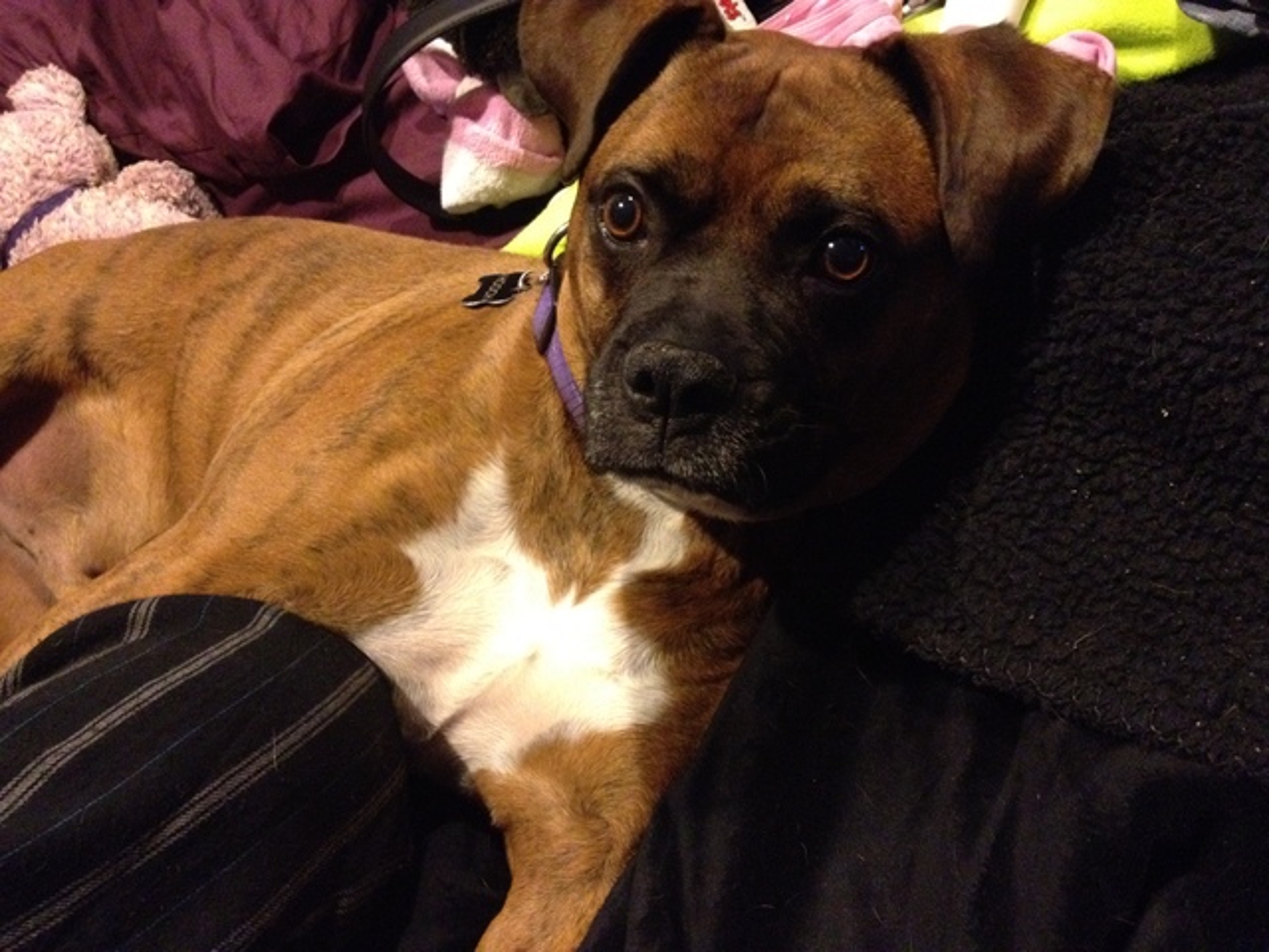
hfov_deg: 52.6
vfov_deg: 40.7
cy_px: 476
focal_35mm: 35
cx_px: 634
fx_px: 1283
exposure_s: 1/15
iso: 800
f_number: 2.4
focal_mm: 4.28
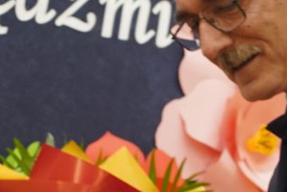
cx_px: 266
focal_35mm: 407
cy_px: 158
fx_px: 3247
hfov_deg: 5.1
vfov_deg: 3.4
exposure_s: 1/125
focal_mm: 105
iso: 1600
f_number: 4
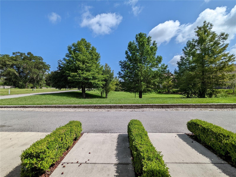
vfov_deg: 78.2
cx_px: 118
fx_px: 109
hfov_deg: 94.4
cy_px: 88
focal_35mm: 16
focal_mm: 2.35
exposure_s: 1/2268
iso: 53
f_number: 2.2
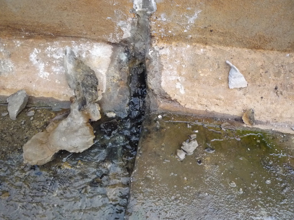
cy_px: 110
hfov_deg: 60.0
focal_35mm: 30
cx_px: 147
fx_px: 255
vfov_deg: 46.8
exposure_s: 1/400
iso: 400
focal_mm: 5.2
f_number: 3.3
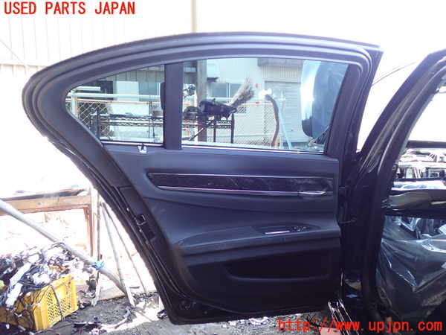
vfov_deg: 46.8
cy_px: 168
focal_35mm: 30
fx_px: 387
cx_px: 223
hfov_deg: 60.0
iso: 200
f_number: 2.3
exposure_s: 1/50
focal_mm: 5.4
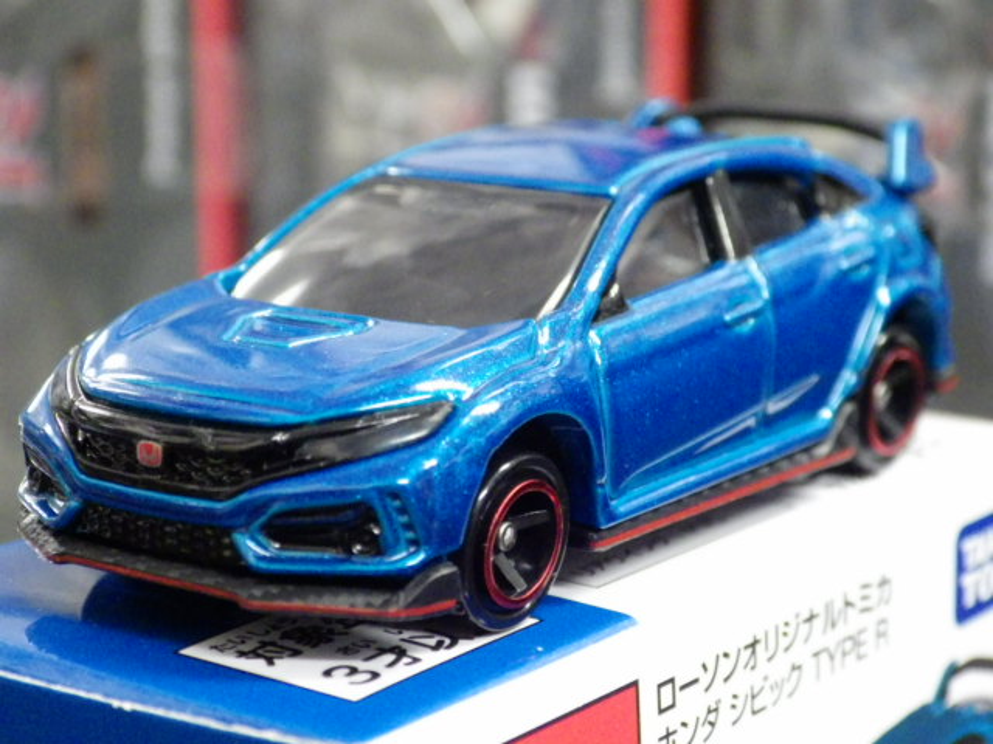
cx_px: 496
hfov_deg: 19.1
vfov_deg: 14.4
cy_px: 372
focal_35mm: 103
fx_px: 2955
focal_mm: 18.4
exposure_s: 1/25
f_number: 4.6
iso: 1600
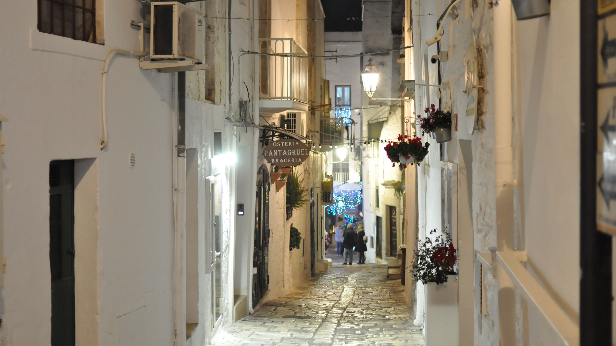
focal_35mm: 56
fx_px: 907
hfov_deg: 37.5
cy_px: 175
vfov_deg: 21.6
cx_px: 310
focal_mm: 35
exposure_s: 1/60
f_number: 1.8
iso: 1600
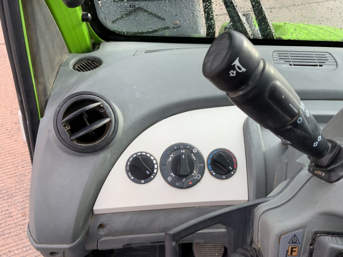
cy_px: 128
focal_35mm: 29
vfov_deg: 48.2
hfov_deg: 61.7
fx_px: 287
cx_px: 172
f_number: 1.8
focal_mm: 3
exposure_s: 1/122
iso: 25
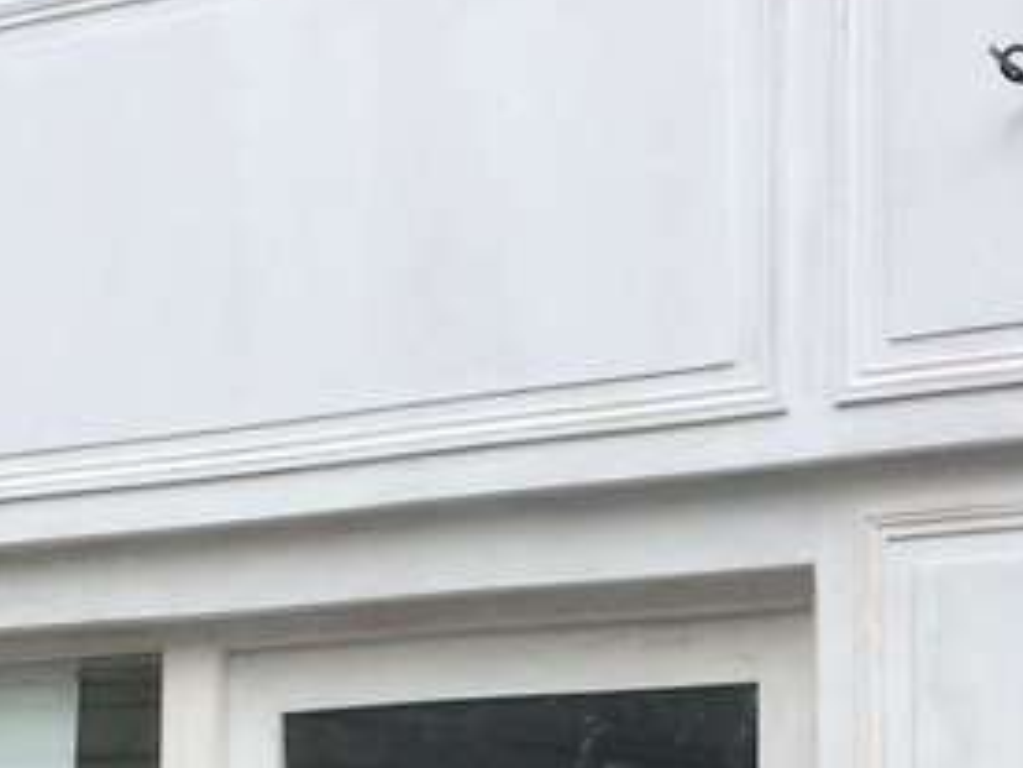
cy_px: 876
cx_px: 348
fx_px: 2482
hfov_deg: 23.2
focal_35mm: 84
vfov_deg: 16.9
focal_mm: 4.15
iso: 32
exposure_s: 1/461
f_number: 2.2
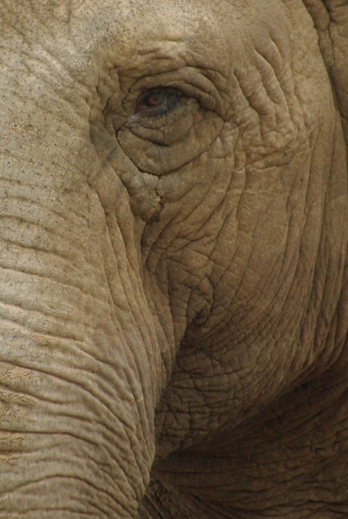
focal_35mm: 693
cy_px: 174
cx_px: 149
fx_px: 10008
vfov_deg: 3.0
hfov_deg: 2.0
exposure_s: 1/90
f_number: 5.8
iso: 800
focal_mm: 300
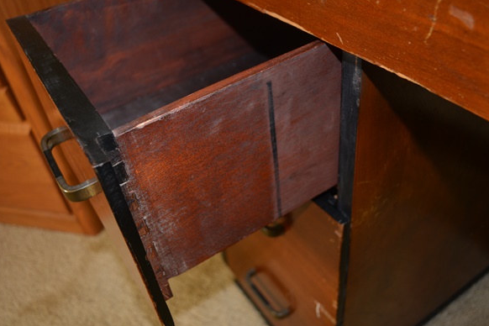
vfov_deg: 38.9
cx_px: 243
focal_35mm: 34
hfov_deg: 55.8
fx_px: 462
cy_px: 160
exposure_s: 1/60
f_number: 3.8
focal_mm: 22
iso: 560
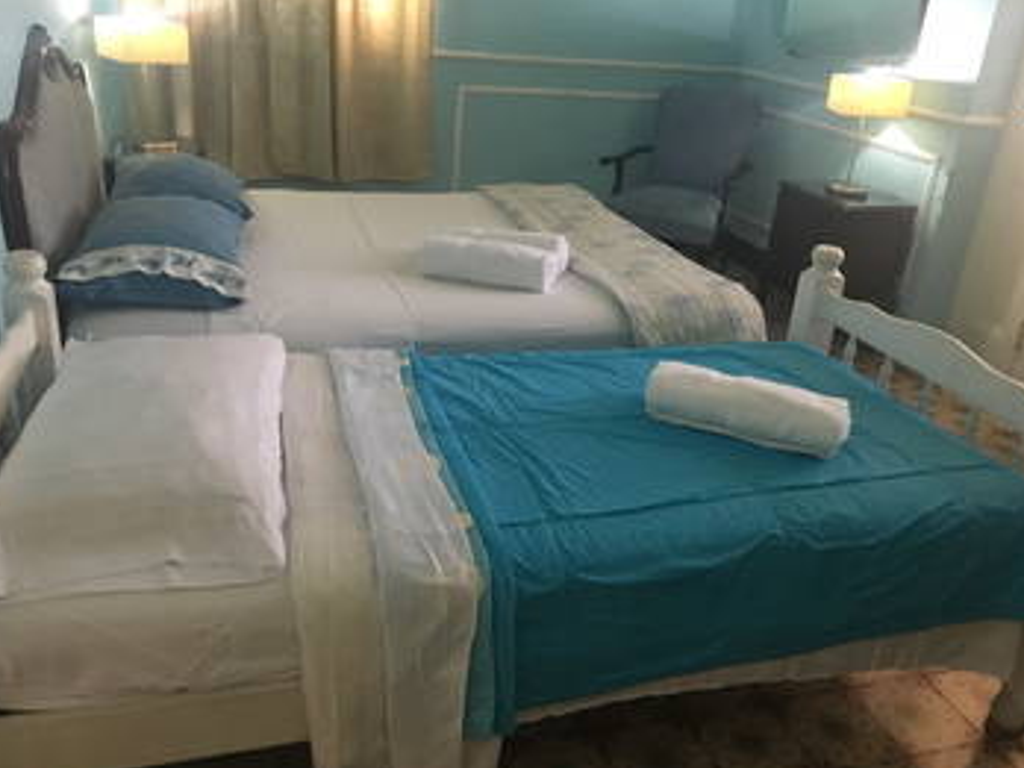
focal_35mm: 30
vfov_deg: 46.8
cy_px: 385
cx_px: 506
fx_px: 887
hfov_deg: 60.0
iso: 250
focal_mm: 4.15
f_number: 2.2
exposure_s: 1/15
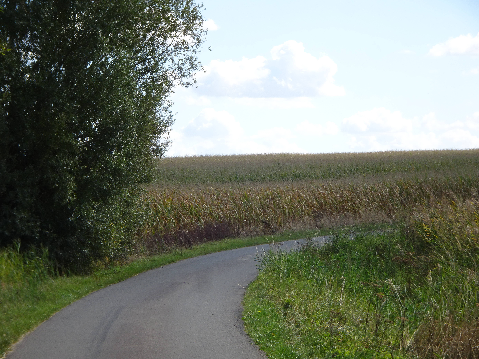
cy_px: 180
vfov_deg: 10.4
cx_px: 240
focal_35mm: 143
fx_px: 1979
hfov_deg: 13.8
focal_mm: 24.36
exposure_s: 1/250
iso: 80
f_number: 5.6
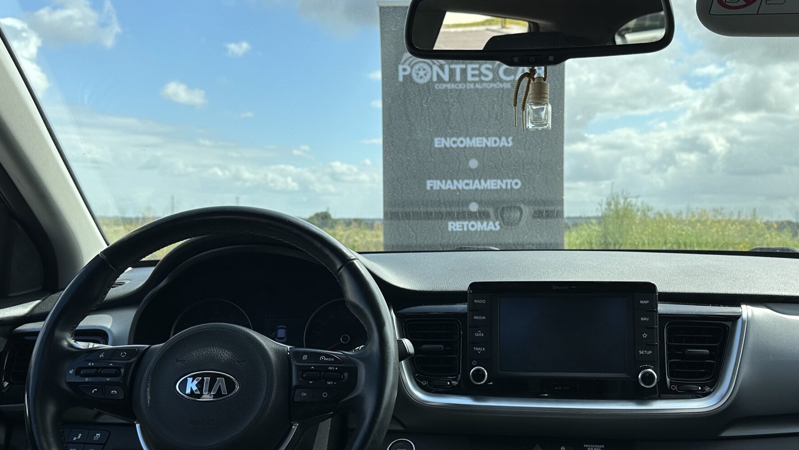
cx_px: 456
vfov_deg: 31.1
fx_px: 805
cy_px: 265
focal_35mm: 38
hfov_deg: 52.6
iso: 80
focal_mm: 6.86
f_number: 1.78
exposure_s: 1/2967
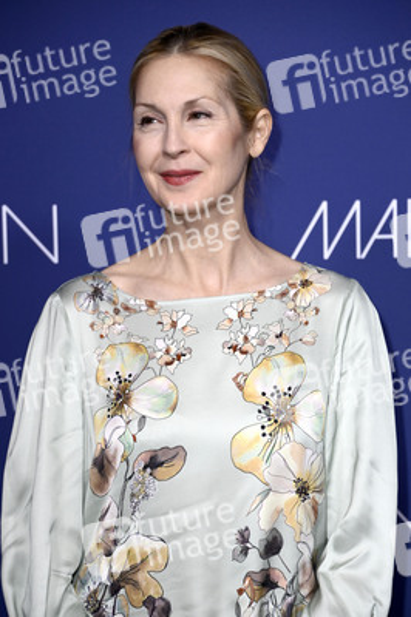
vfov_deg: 15.2
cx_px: 206
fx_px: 2316
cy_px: 308
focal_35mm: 135
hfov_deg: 10.1
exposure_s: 1/250
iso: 800
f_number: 5.6
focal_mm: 135
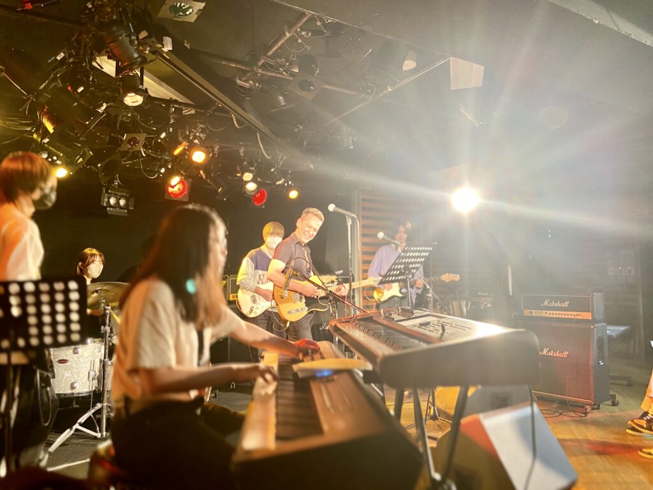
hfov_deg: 67.3
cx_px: 326
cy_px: 245
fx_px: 490
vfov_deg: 53.1
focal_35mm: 26
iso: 250
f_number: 1.8
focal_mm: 4.25
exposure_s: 1/50
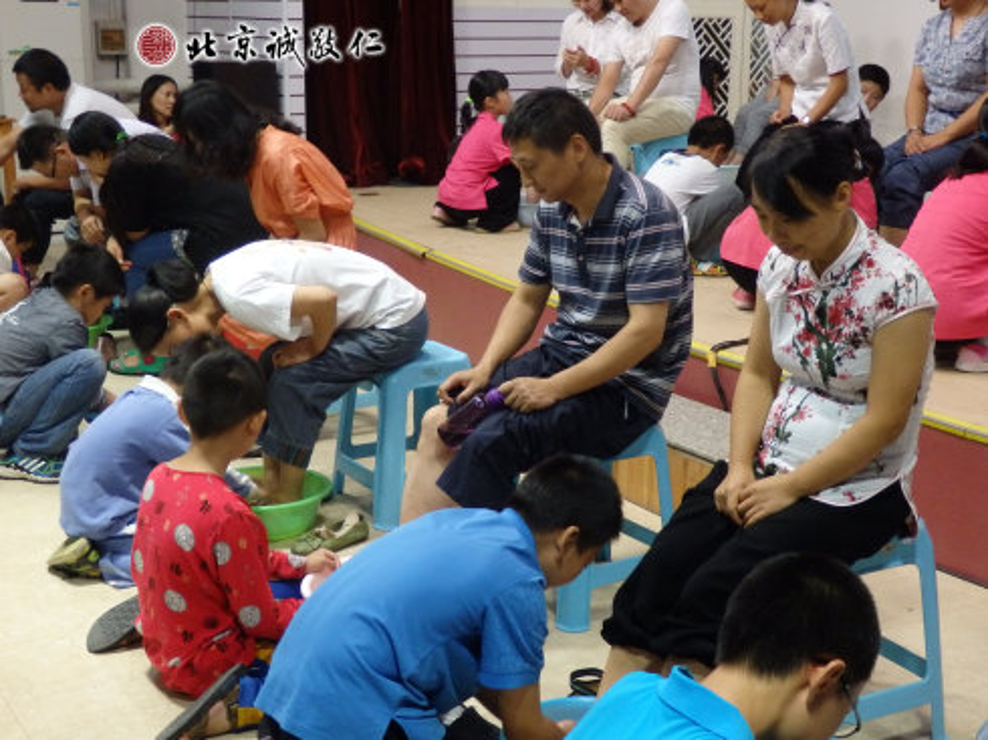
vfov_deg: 29.7
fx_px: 1398
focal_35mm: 49
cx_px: 494
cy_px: 370
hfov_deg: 38.9
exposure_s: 1/40
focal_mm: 8.9
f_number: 4
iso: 800
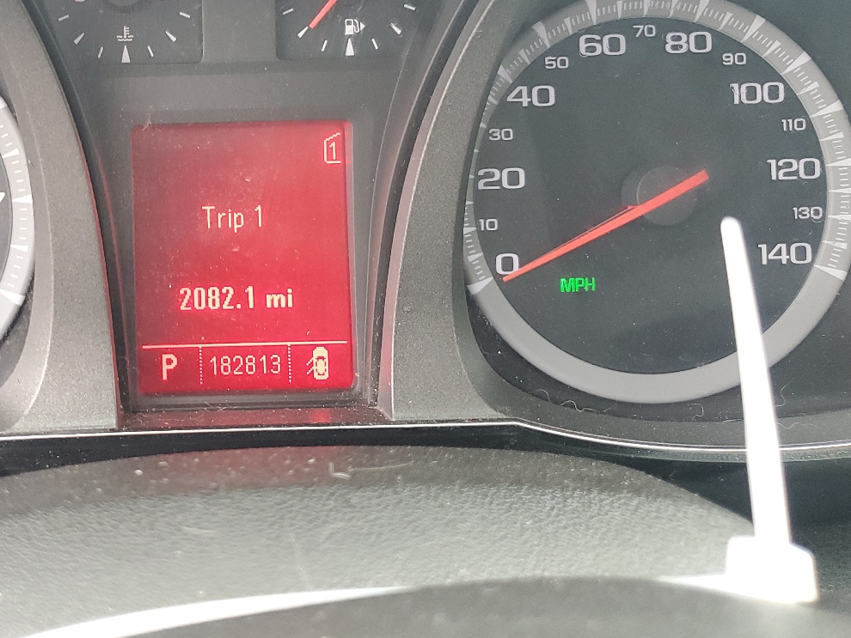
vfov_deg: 34.1
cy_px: 225
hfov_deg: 42.8
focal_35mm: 42
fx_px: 1033
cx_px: 174
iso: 101
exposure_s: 1/50
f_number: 1.5
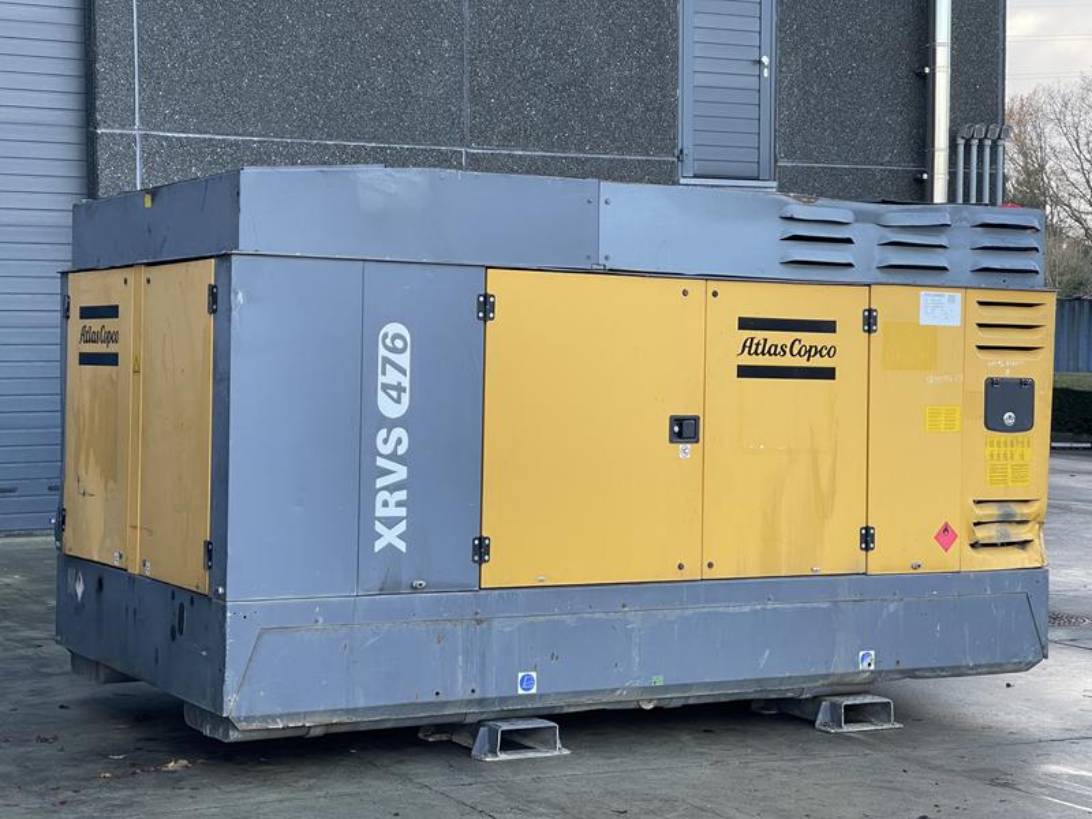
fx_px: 2019
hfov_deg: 30.3
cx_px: 546
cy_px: 410
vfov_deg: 22.9
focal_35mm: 64
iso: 80
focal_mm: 7.5
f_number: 2.2
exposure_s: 1/99
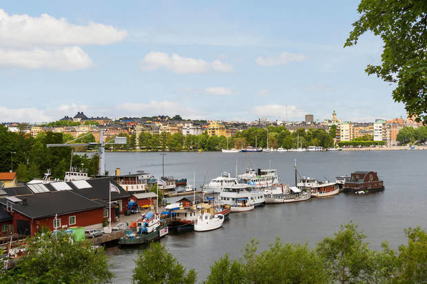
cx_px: 214
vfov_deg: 26.0
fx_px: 617
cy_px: 142
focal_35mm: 52
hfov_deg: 38.2
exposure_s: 1/400
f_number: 8
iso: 160
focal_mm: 52
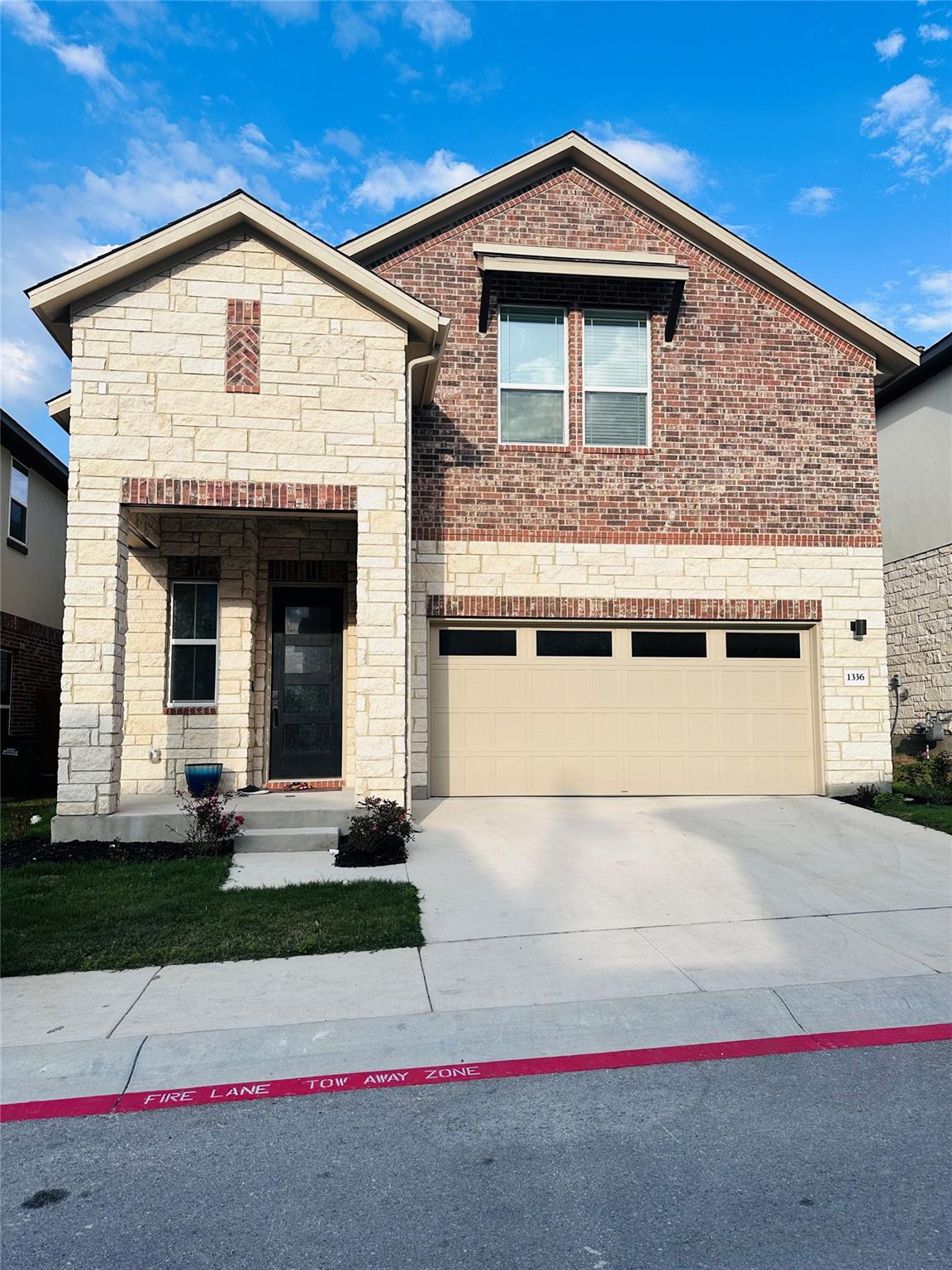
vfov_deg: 71.6
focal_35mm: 24
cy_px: 635
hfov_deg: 56.8
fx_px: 880
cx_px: 476
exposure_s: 1/4184
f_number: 1.78
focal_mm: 6.86
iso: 80
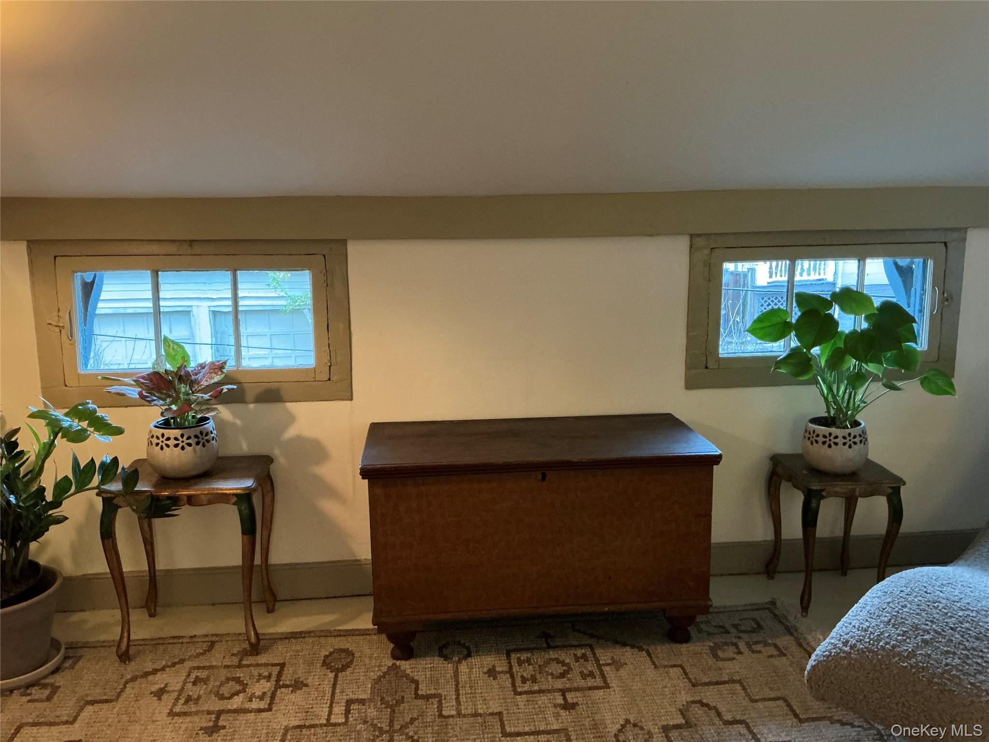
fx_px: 800
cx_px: 494
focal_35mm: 28
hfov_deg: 63.4
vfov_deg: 49.7
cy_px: 371
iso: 500
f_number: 1.8
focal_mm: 3
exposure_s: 1/30
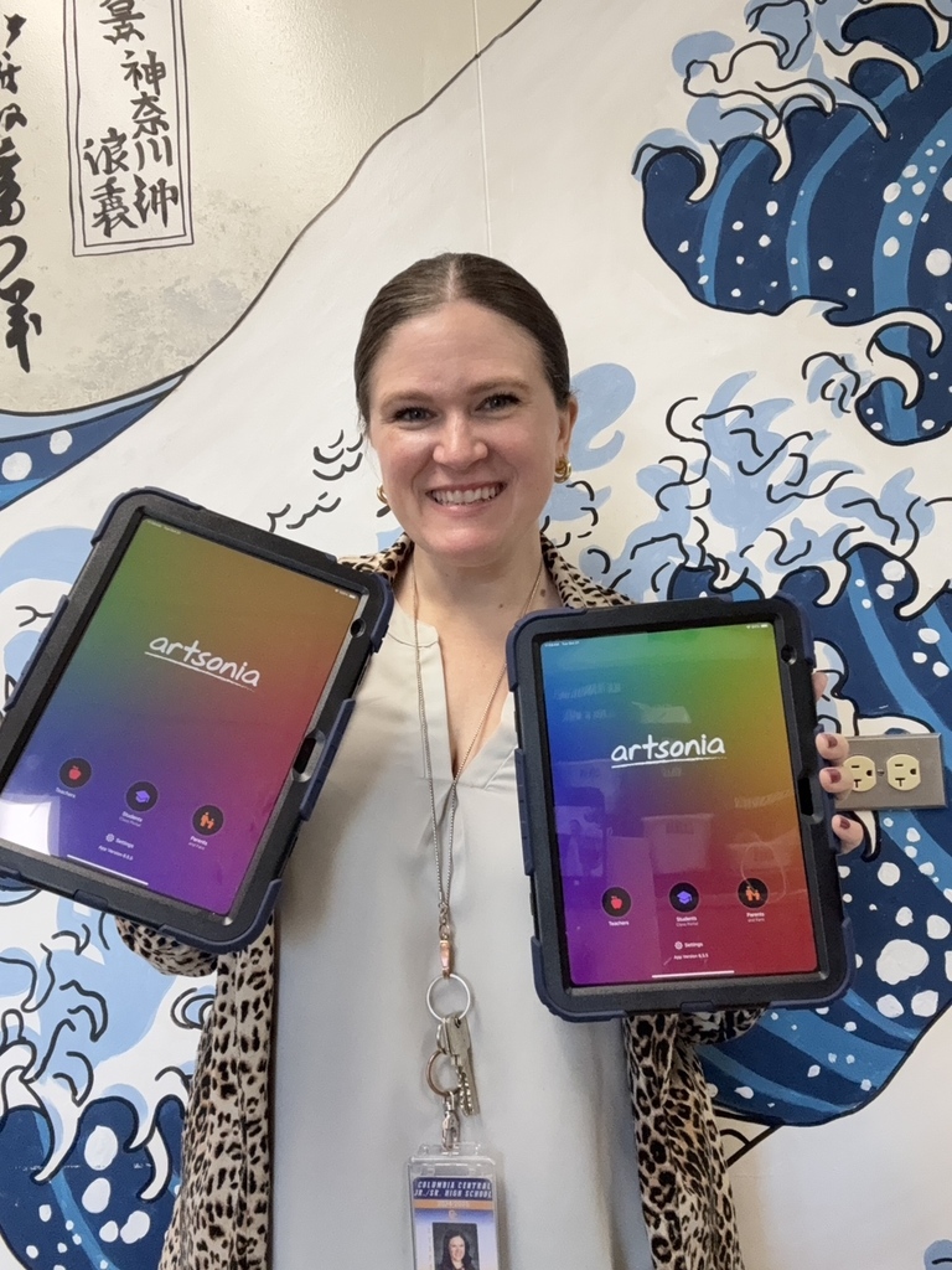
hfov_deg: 46.8
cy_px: 635
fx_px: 1100
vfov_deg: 60.0
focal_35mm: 30
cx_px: 476
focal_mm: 2.69
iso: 100
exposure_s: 1/60
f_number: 1.9
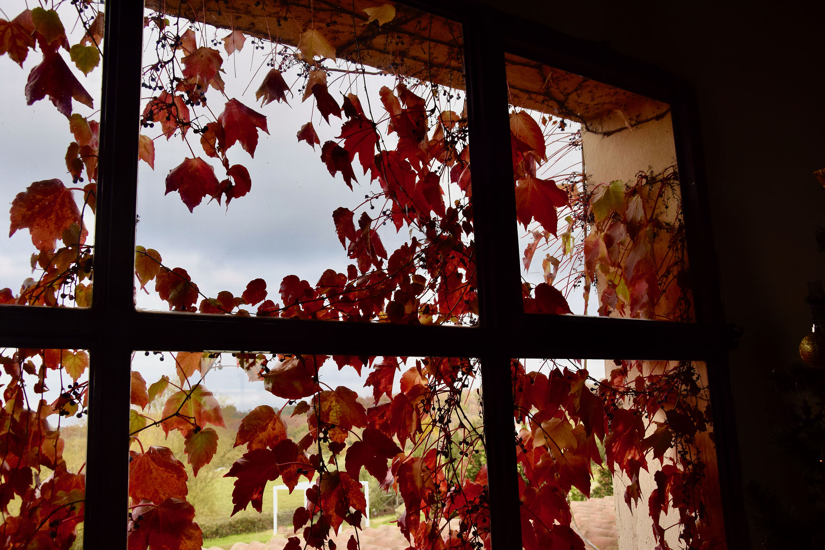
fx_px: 756
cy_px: 275
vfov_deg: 40.0
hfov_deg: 57.2
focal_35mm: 33
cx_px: 412
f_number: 7.1
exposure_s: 1/320
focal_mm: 22
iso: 400
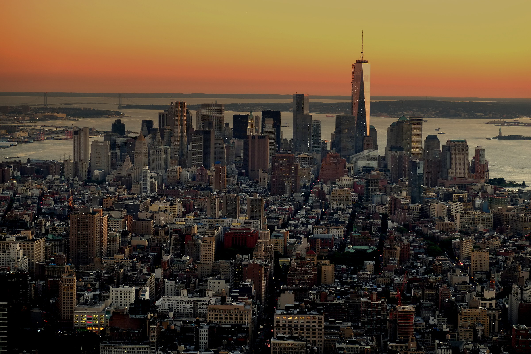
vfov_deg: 17.3
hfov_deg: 25.7
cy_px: 177
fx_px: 1165
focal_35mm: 79
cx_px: 266
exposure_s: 1/120
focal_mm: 52.7
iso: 1000
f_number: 4
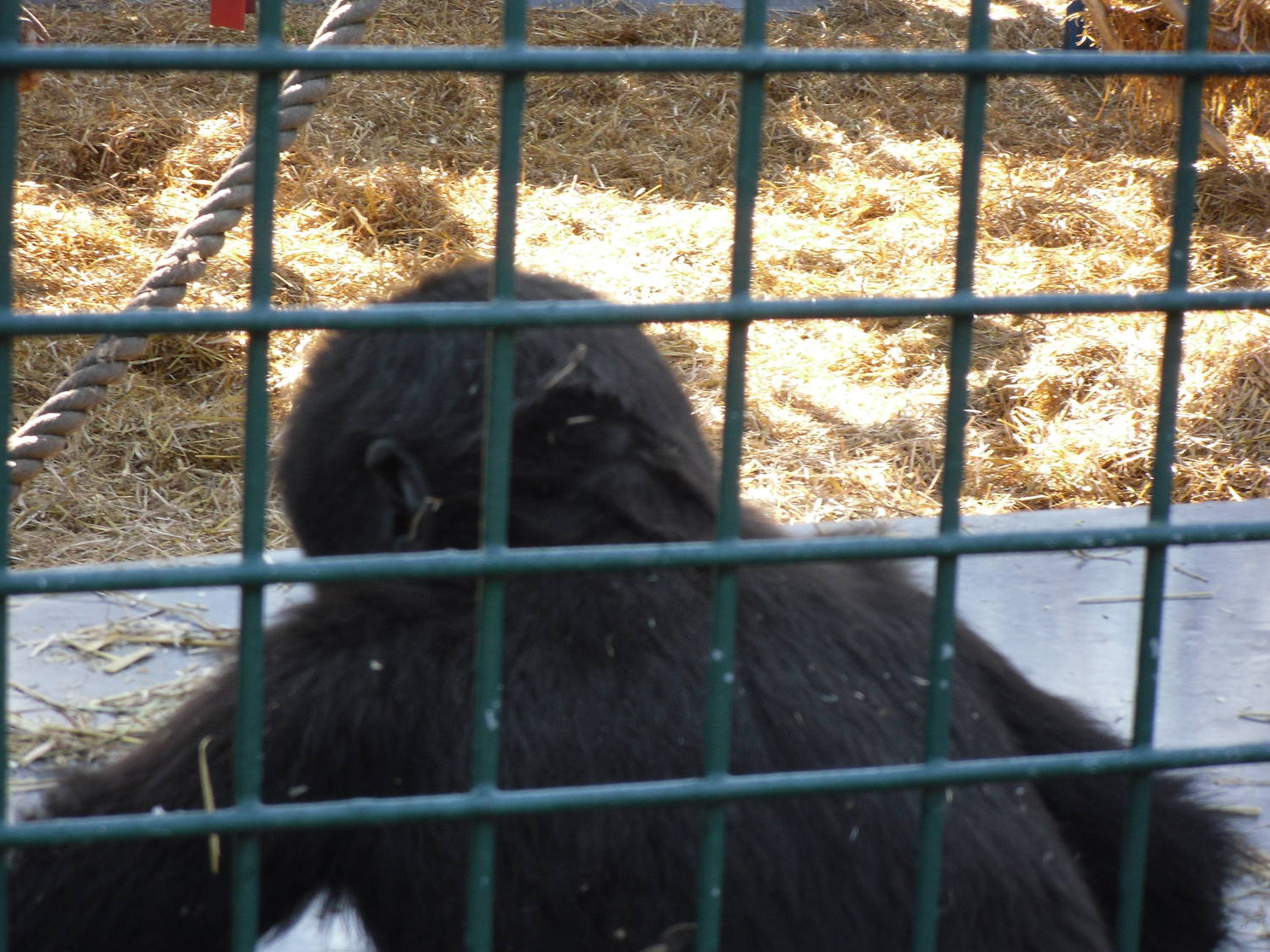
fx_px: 4145
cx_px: 605
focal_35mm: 113
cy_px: 476
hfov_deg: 17.4
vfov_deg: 13.1
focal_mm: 18.9
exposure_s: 1/36
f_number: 5.6
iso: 100
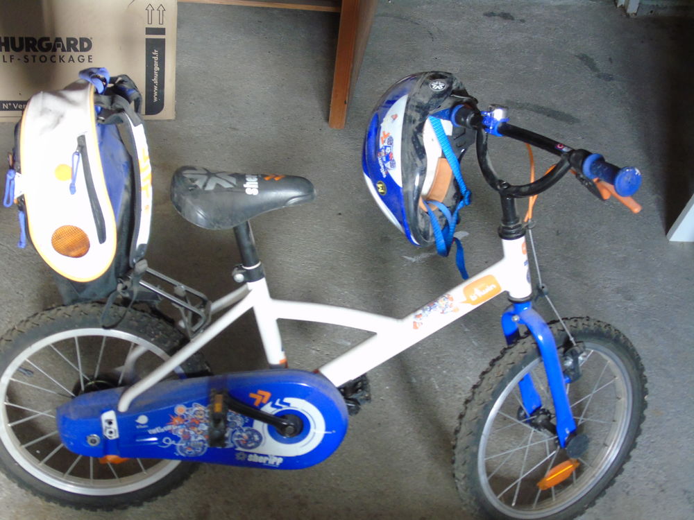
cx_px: 347
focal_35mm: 62
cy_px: 260
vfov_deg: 23.7
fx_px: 1243
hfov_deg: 31.2
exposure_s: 1/10
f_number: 4.5
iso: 400
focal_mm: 11
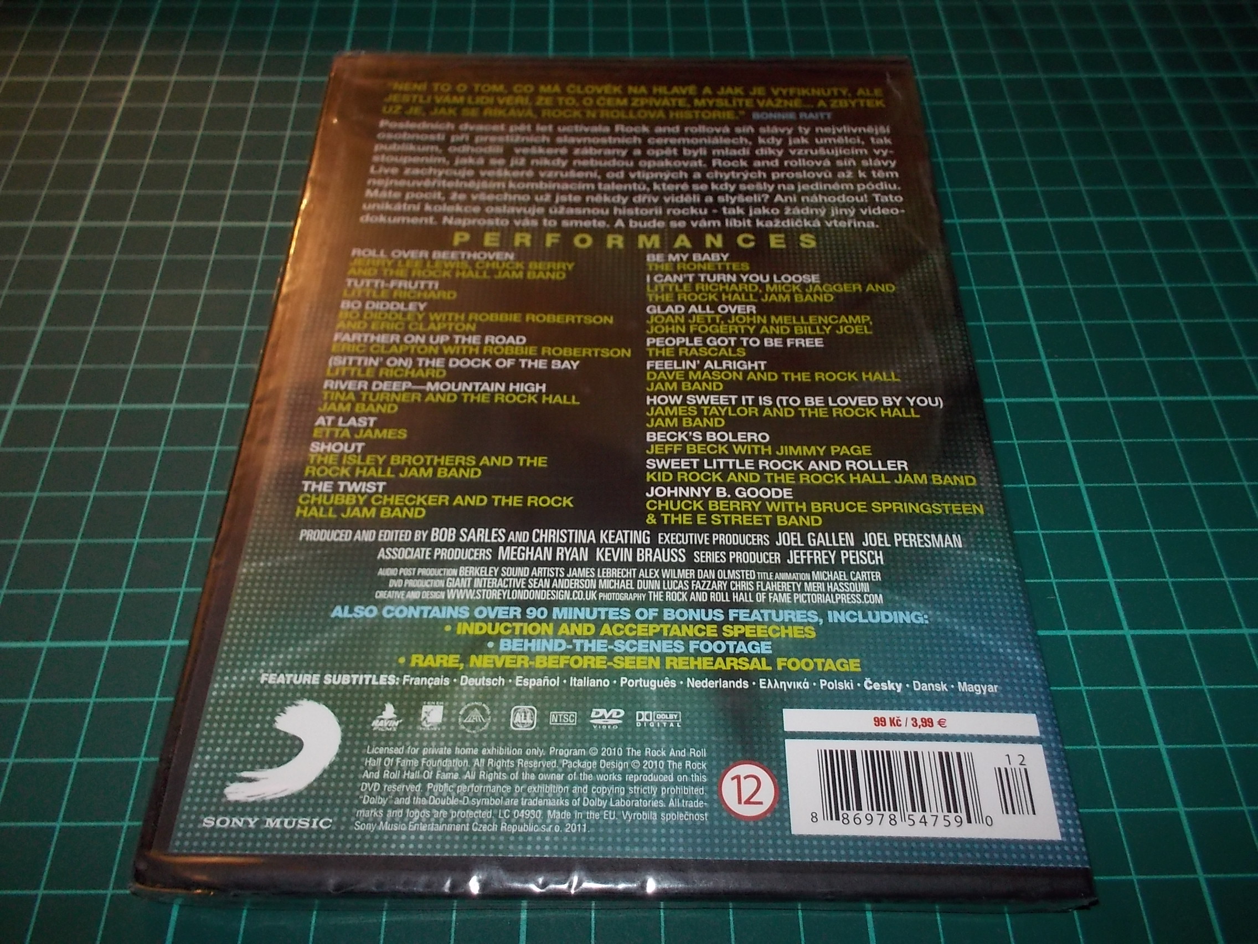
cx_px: 629
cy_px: 472
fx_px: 1054
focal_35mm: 29
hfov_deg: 61.7
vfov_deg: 48.2
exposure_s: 1/30
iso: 200
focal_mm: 4.1
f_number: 3.3
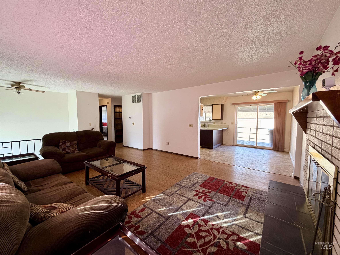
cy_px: 128
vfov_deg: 85.7
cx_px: 170
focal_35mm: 14
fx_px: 138
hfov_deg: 102.1
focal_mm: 2.22
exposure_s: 1/120
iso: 250
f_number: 2.2
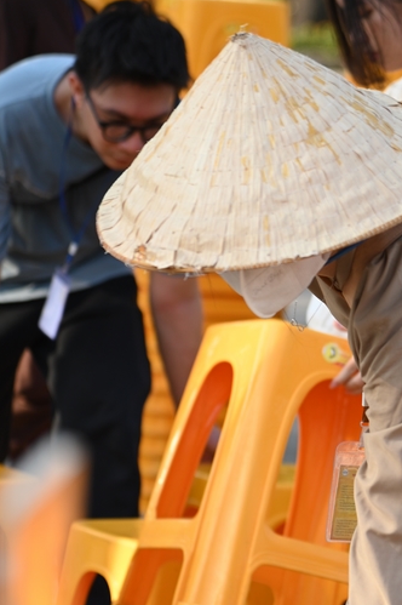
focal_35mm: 235
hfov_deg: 5.8
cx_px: 373
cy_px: 392
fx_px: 3941
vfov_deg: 8.8
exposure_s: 1/320
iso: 160
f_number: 4
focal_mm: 120
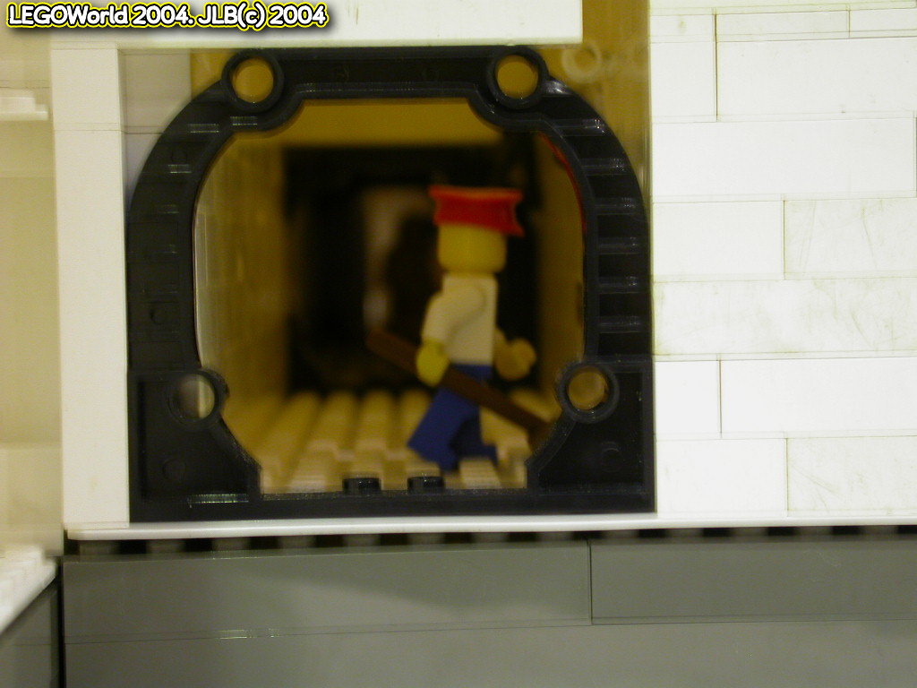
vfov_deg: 15.6
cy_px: 344
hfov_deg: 20.7
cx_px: 458
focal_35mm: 95
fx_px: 2517
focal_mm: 19.8
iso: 100
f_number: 3.8
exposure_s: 1/2.3
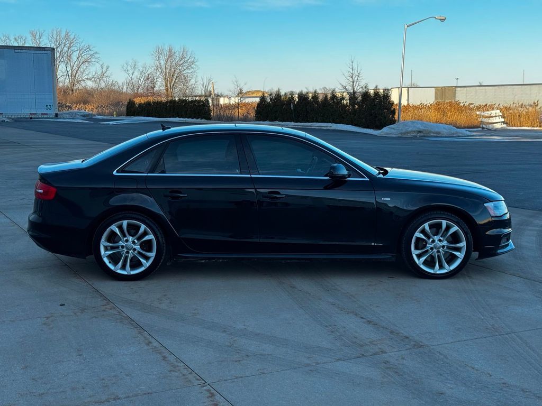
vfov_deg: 30.3
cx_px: 271
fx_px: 752
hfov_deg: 39.7
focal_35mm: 48
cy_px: 203
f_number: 1.78
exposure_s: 1/1152
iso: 64
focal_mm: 6.76
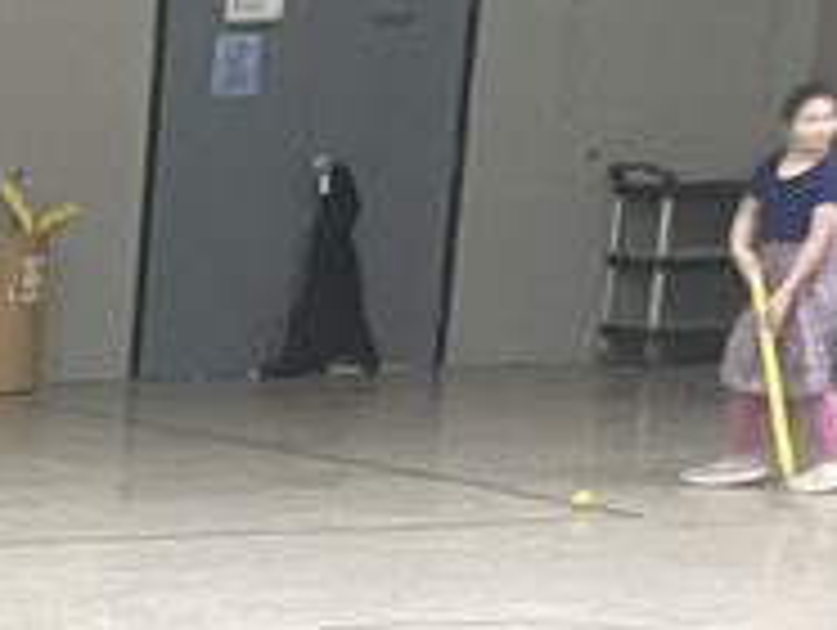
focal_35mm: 143
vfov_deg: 9.8
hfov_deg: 11.7
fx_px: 3462
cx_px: -1048
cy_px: 1210
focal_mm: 4.2
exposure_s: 1/60
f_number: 1.6
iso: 250
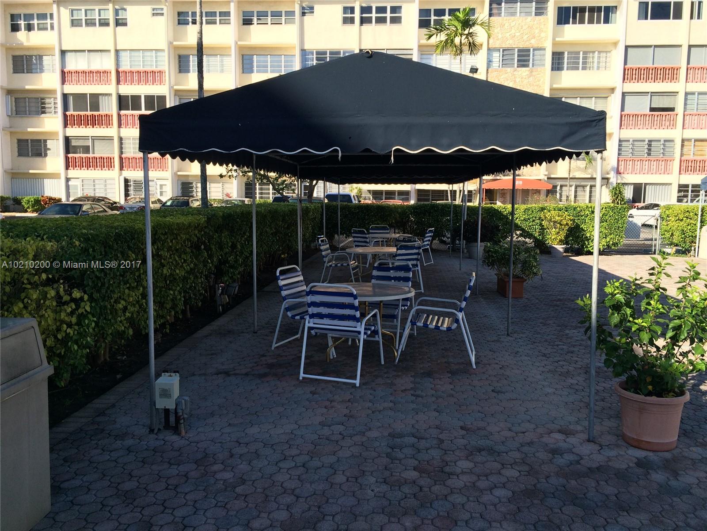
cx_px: 354
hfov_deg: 61.7
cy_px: 266
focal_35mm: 29
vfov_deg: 48.2
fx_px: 592
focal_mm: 4.15
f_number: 2.2
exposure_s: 1/1282
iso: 32
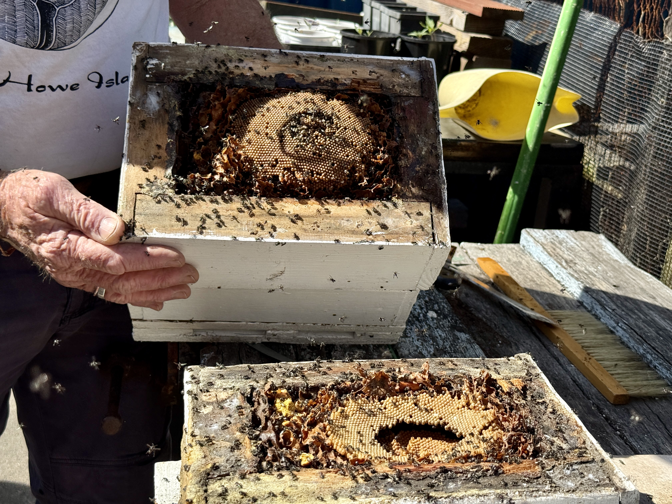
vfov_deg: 30.3
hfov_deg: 39.7
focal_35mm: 48
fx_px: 932
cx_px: 336
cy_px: 252
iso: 100
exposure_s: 1/4587
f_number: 1.78
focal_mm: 6.76
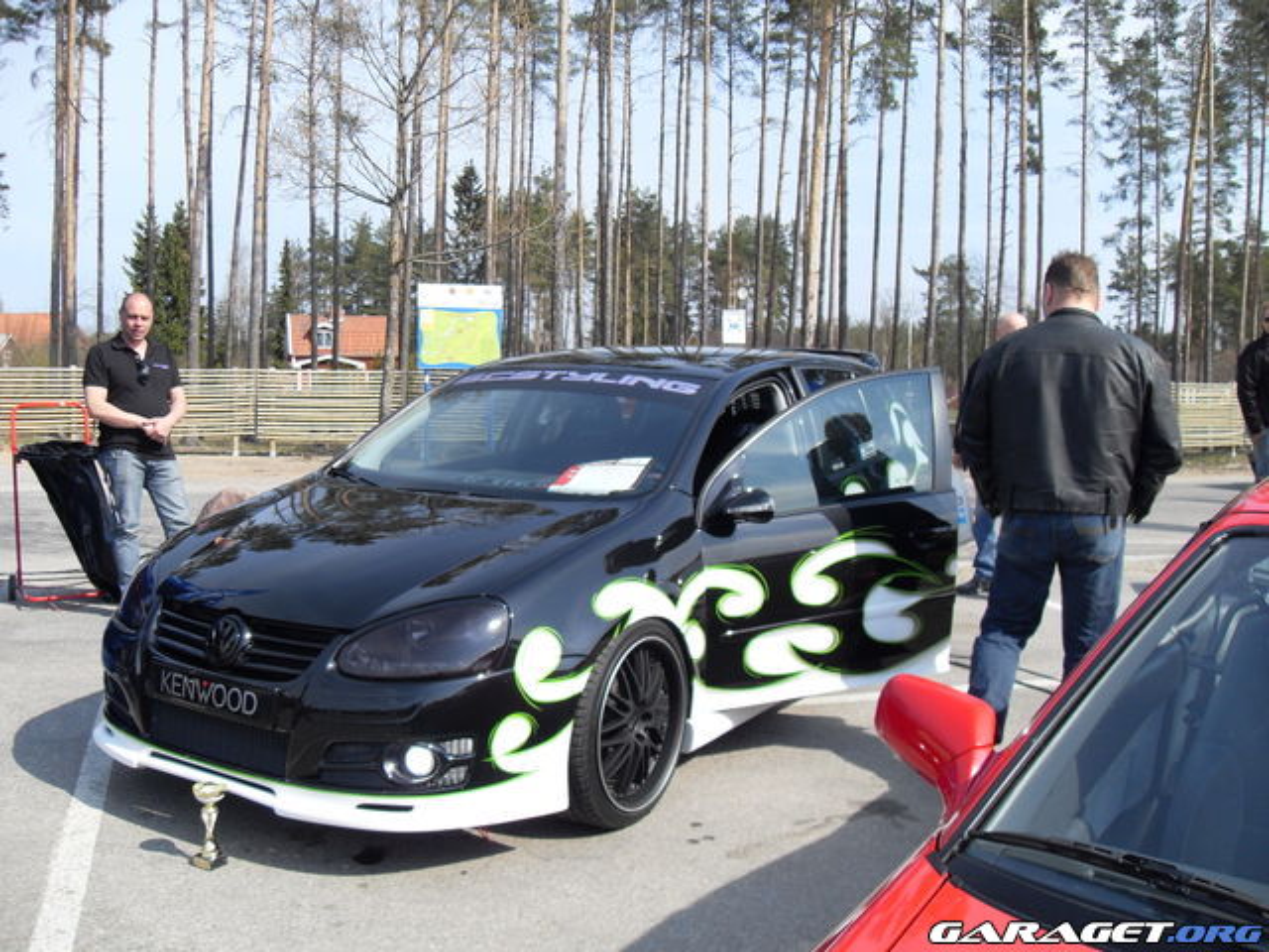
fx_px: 1246
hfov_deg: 54.0
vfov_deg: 41.8
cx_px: 634
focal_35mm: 34
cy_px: 476
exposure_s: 1/125
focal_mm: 6.3
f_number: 7
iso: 80
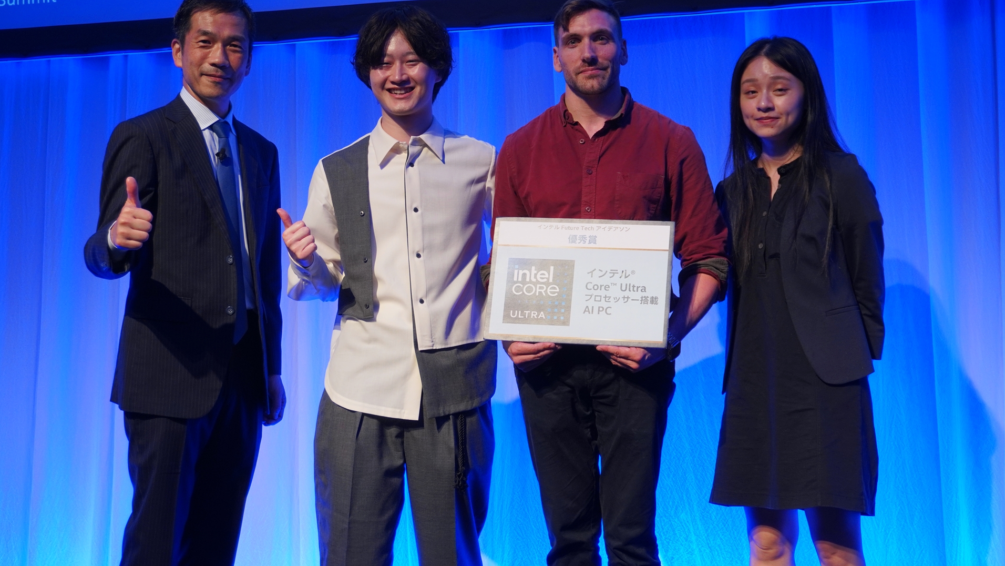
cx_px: 498
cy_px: 256
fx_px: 1359
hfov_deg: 40.6
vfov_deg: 23.5
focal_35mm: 51
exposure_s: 1/160
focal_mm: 32
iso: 640
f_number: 5
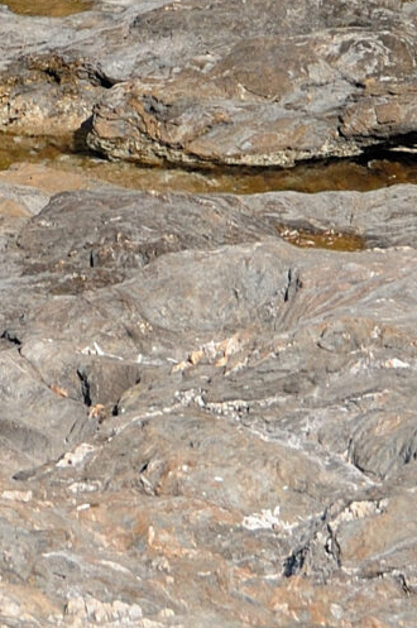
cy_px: -986
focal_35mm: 170
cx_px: 145
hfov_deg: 8.0
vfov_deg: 10.2
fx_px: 2962
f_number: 7.1
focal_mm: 22
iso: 400
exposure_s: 1/200
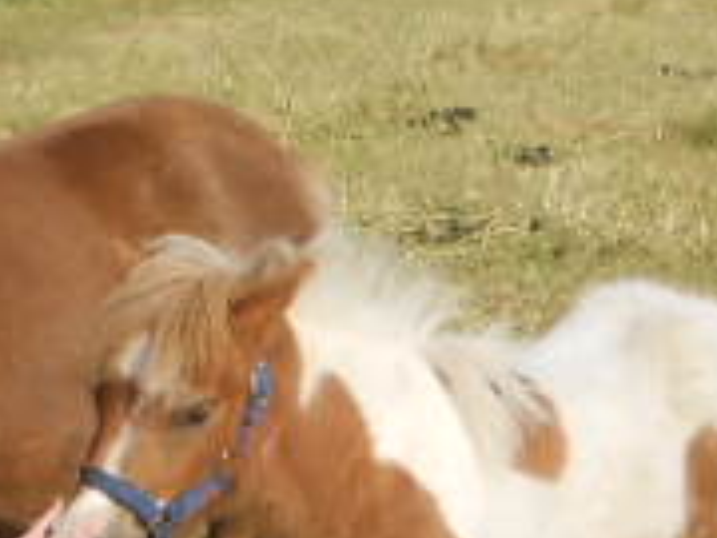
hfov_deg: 13.3
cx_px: 299
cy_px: 490
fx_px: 3066
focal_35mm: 148
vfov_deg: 10.0
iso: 80
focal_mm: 4.6
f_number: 3.2
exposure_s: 1/1250
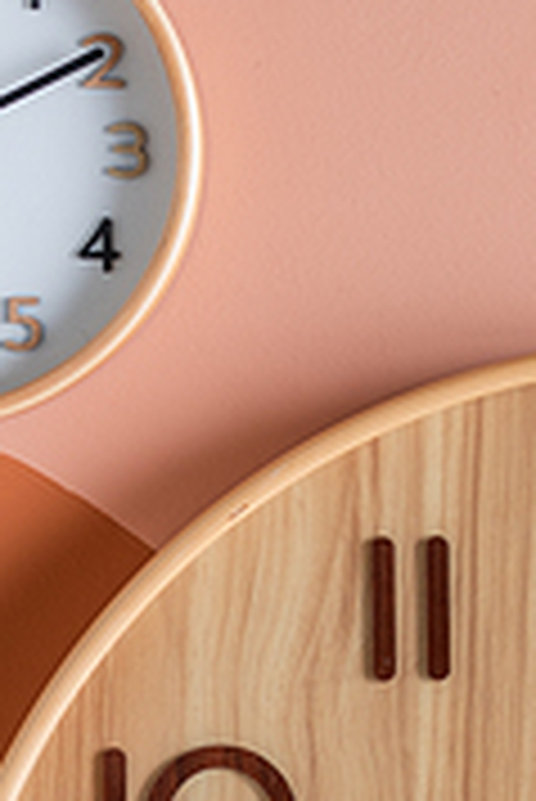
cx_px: 777
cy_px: 776
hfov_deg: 2.8
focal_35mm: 498
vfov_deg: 4.1
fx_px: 11100
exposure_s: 1/100
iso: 50
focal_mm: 102
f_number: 5.6
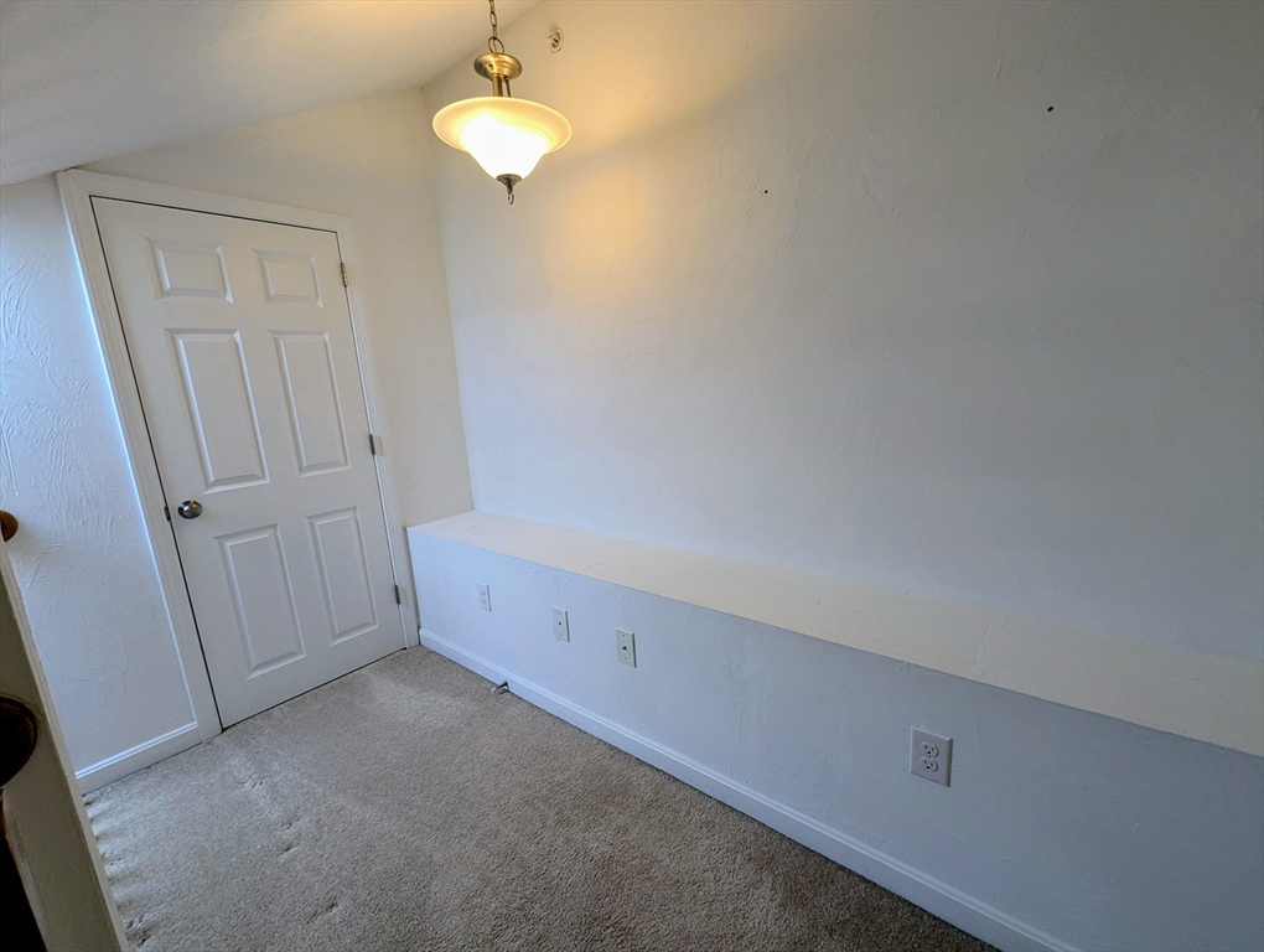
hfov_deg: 106.1
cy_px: 476
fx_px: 475
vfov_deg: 90.1
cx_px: 632
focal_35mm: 13
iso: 58
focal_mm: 1.95
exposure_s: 1/24
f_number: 2.2
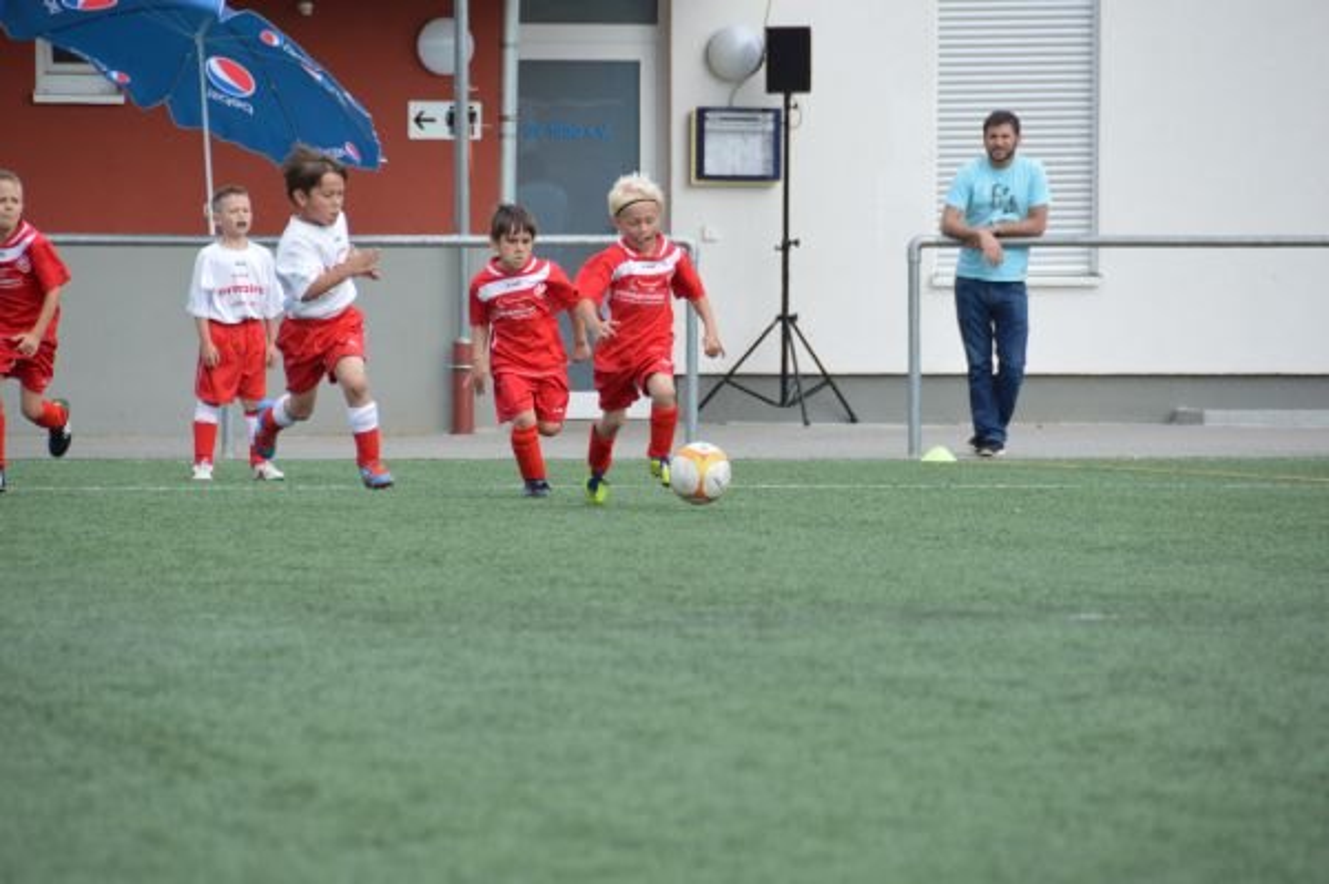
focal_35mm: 300
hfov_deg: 6.9
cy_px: 442
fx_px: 11066
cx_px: 664
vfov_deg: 4.6
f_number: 5.6
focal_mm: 200
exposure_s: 1/800
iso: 400
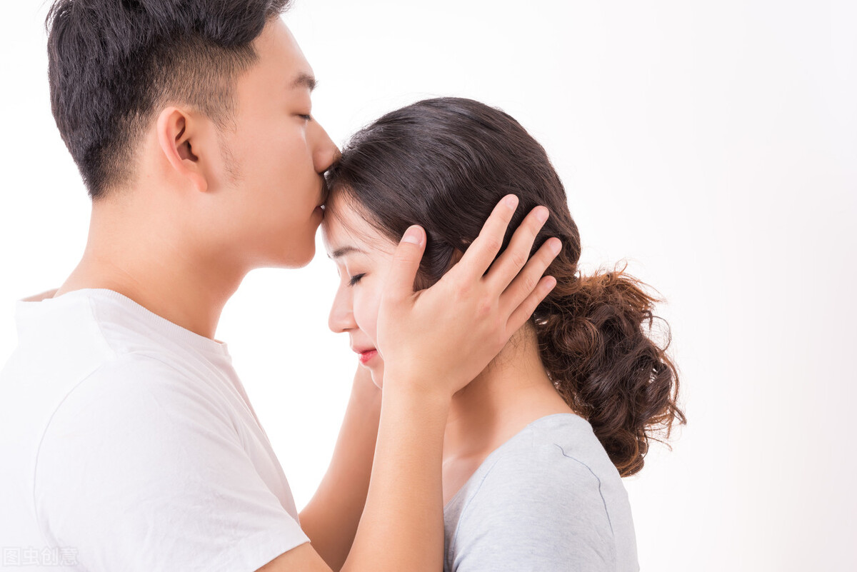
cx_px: 428
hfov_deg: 28.8
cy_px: 286
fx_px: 1667
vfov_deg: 19.5
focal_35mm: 70
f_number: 10
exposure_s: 1/125
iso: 160
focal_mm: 70
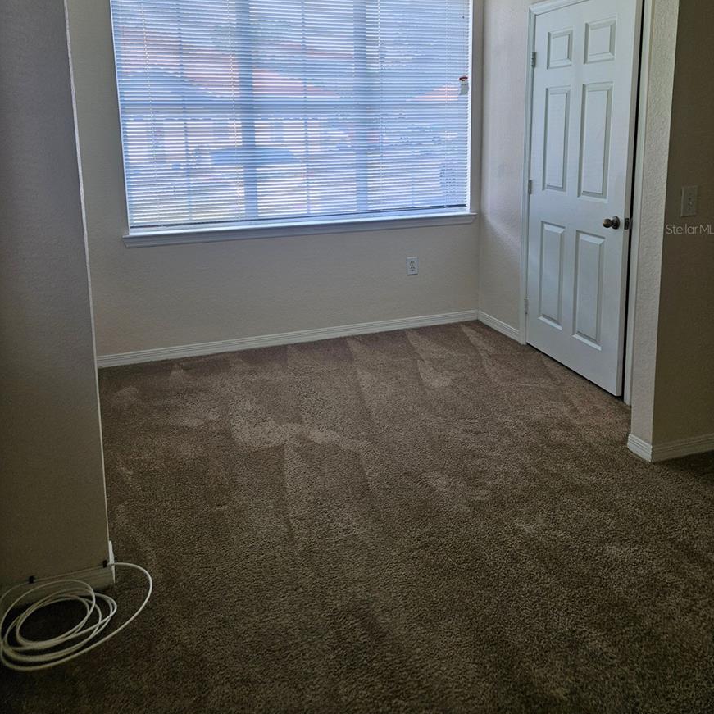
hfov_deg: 57.3
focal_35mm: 28
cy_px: 229
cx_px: 355
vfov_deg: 55.9
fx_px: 653
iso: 50
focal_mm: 5.4
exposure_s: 1/120
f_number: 1.8
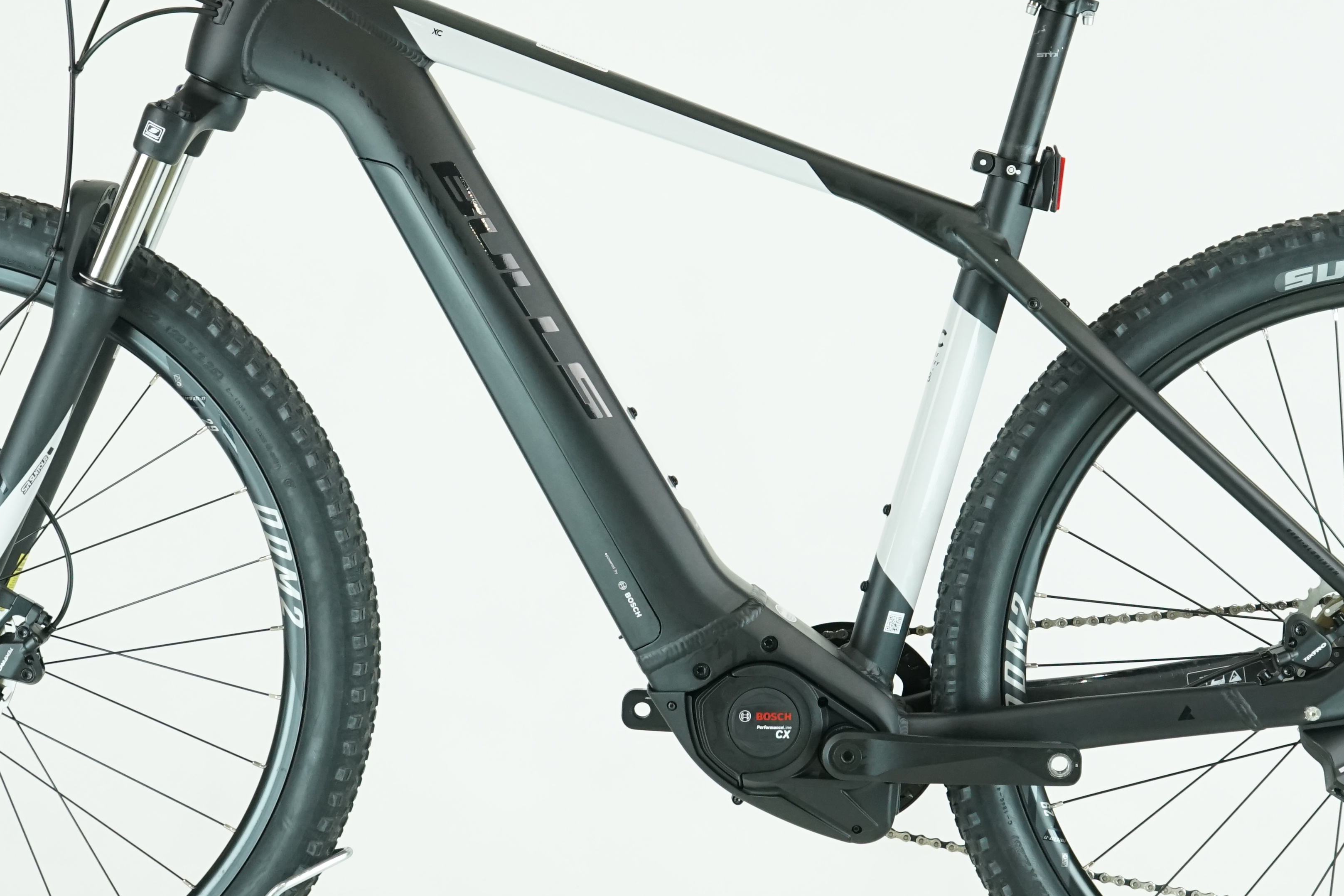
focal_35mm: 102
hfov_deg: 20.0
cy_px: 376
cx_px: 668
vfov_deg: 13.4
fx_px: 3808
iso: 1600
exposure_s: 1/200
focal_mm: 55
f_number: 5.6
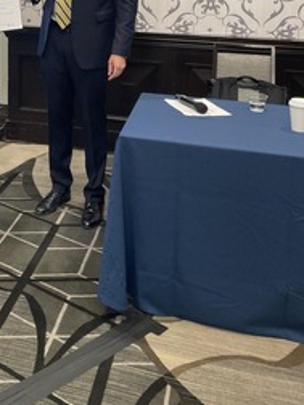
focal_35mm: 50
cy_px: 18
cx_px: 21
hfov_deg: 27.9
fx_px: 585
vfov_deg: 35.3
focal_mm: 4.2
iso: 125
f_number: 1.6
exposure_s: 1/113
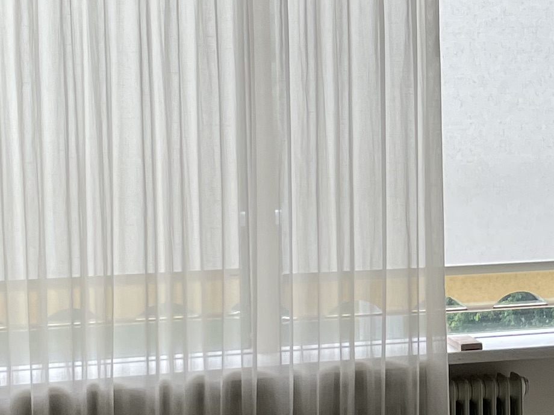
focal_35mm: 114
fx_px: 1824
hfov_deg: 16.8
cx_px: 578
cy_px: 183
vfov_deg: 13.0
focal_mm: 4.2
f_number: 1.6
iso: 80
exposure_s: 1/121
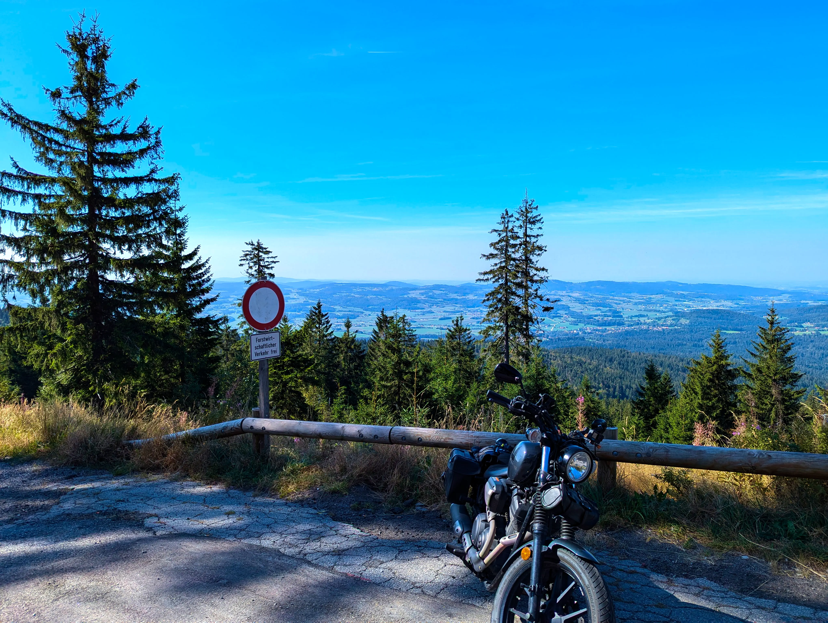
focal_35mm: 24
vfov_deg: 56.9
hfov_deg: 71.5
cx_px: 414
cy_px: 312
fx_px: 575
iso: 45
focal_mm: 6.81
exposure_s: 1/1795
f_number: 1.85
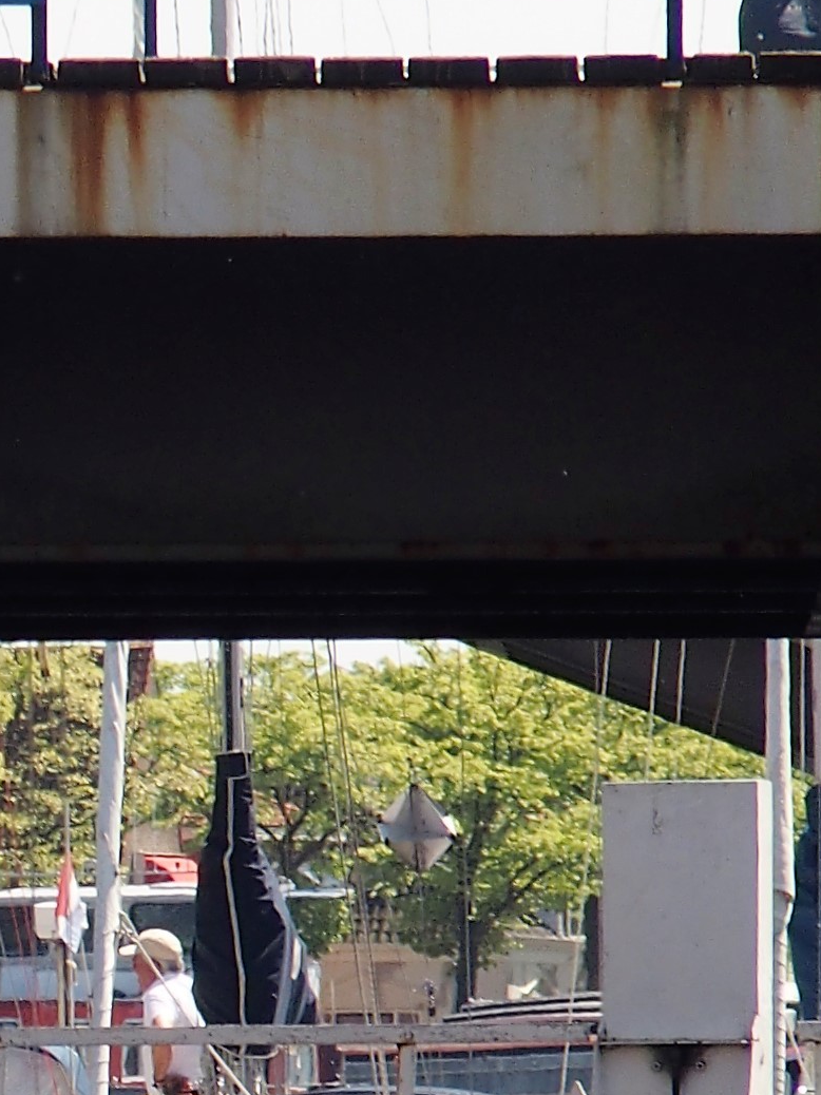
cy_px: 1064
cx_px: -889
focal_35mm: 1147
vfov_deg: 1.7
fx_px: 36287
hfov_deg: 1.3
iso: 100
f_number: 4.5
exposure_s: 1/500
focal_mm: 64.3
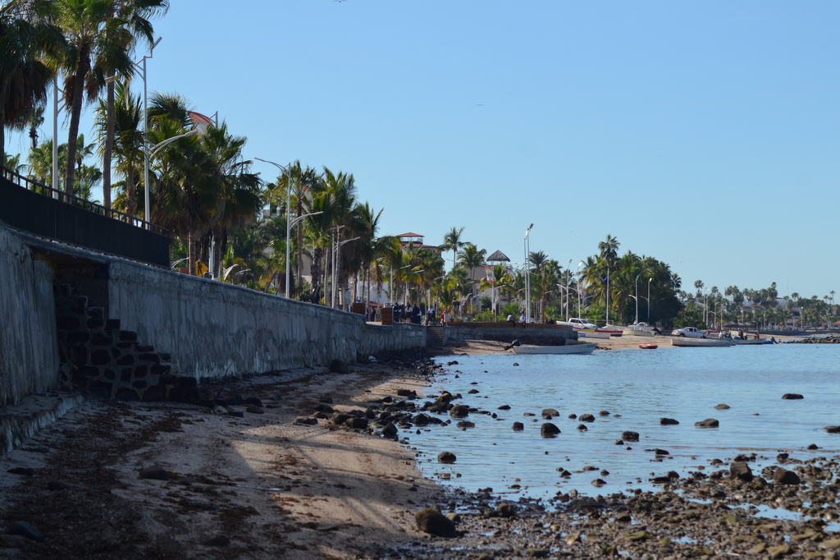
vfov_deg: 13.0
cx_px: 420
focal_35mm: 105
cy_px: 280
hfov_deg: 19.5
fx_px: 2449
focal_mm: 70
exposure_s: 1/500
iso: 125
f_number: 5.6
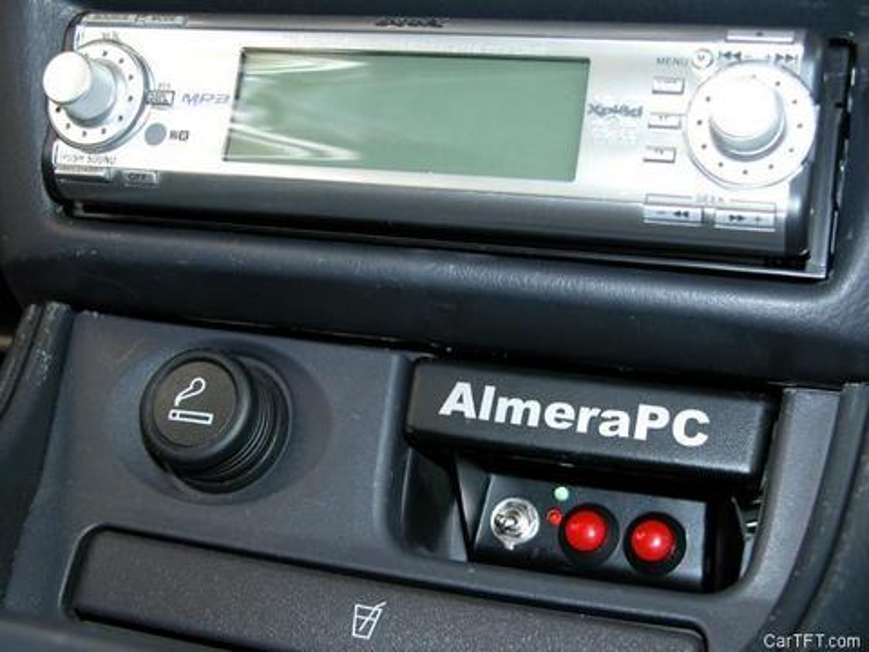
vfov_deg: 25.7
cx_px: 434
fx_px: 1431
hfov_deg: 33.8
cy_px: 326
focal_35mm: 57
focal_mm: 14.7
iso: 100
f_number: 3.1
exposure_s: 1/60
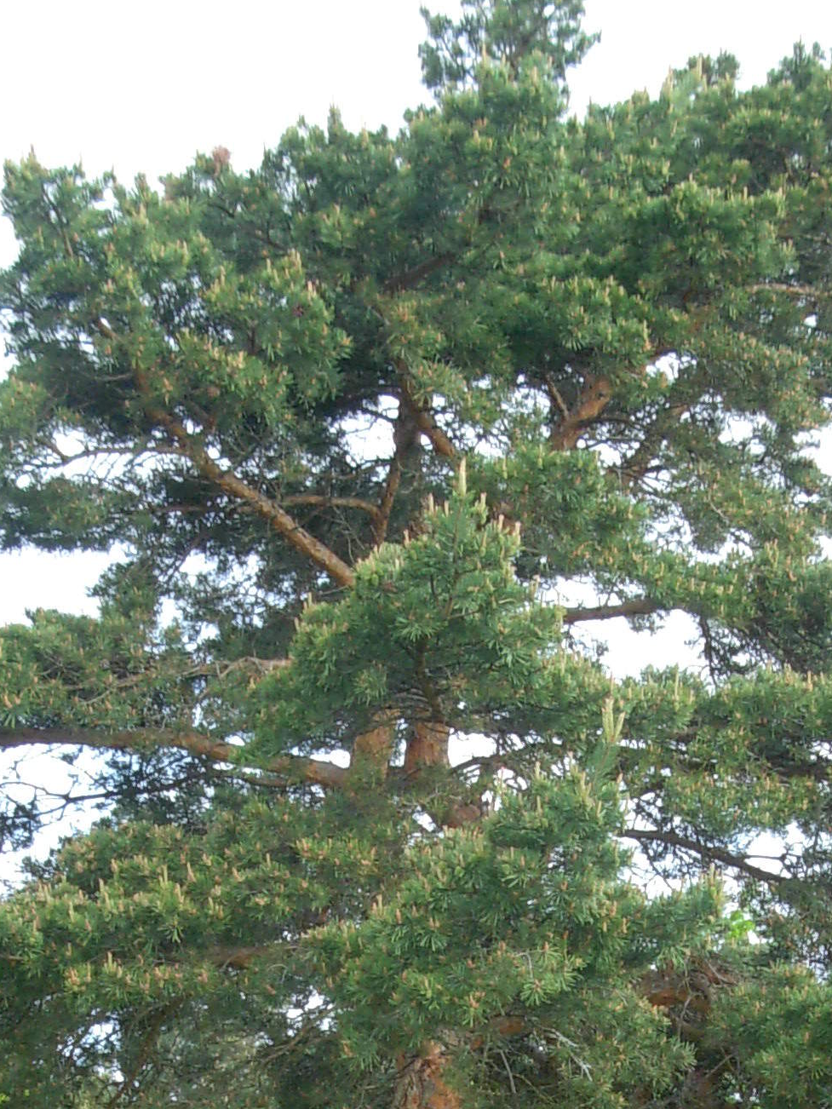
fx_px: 4837
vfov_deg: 12.9
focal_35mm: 151
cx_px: 561
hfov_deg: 9.8
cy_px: 1178
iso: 79
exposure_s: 1/108
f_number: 3.4
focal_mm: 10.5
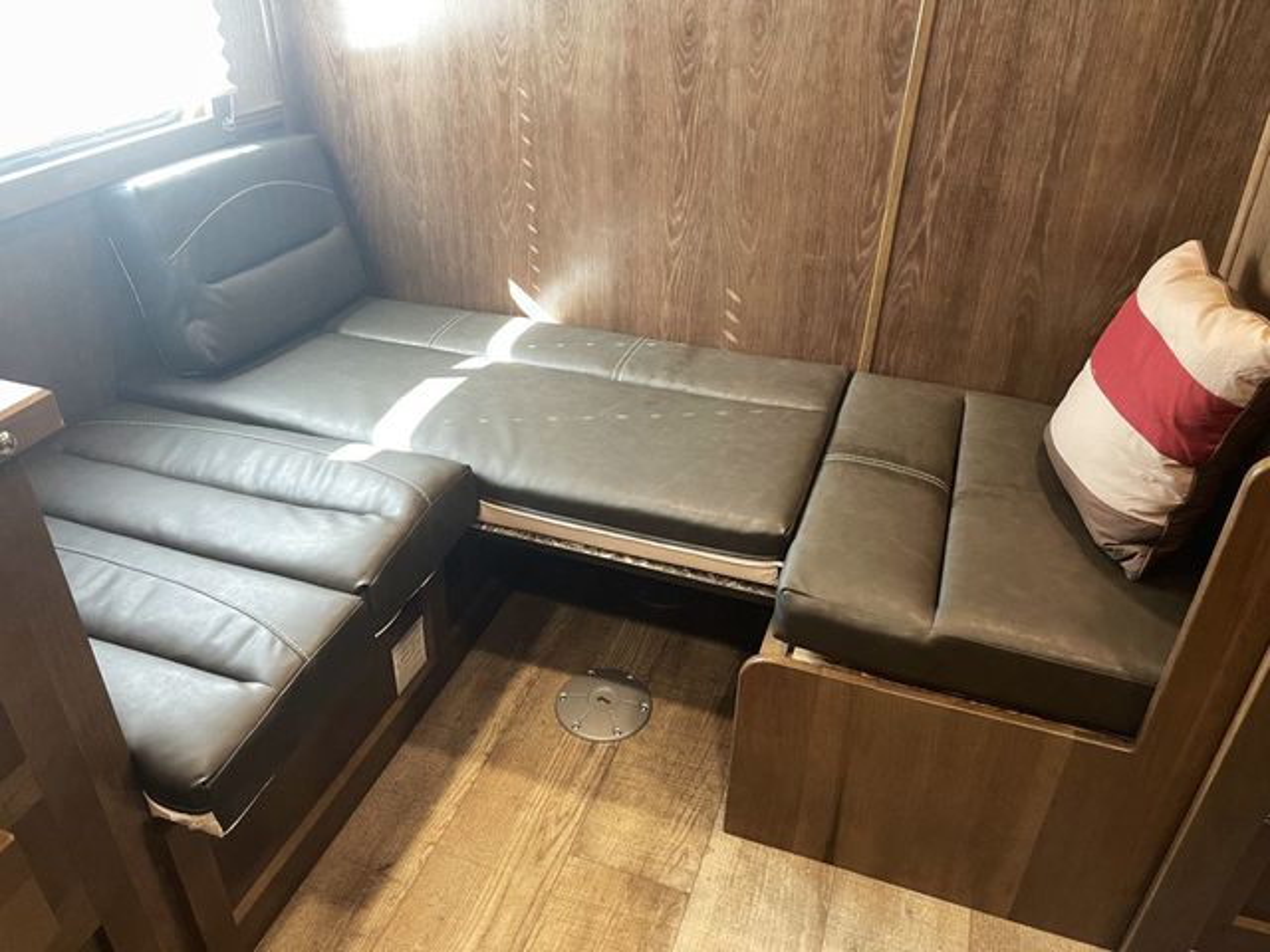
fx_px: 917
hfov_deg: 69.4
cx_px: 635
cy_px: 476
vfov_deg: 54.9
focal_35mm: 25
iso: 320
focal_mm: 5.1
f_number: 1.6
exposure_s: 1/60
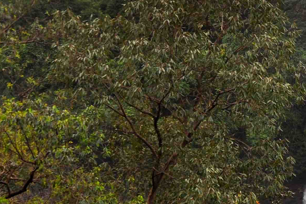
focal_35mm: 153
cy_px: 263
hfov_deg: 12.8
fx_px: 1299
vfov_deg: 8.8
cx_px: 443
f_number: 5.6
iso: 200
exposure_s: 1/320
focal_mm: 28
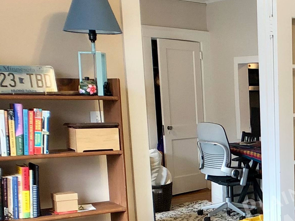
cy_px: 201
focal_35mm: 96
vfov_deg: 15.2
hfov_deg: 19.3
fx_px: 818
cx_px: 355
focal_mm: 3.99
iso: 40
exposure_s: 1/30
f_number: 1.8
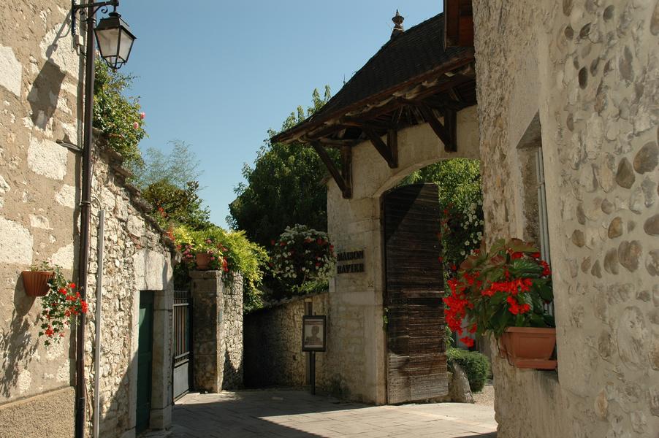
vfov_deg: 36.8
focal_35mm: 36
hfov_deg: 53.2
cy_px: 219
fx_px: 658
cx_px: 330
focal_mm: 24
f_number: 7.1
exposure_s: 1/500
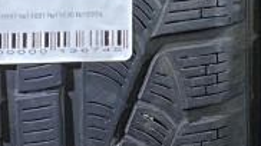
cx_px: 311
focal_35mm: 199
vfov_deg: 5.9
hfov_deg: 10.7
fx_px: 1376
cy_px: -176
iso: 250
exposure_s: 1/50
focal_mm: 4.25
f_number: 1.8
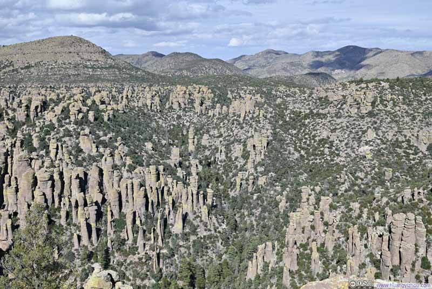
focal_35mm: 39
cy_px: 144
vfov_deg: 34.2
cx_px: 216
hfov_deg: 49.5
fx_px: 468
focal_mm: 39
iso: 100
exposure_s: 1/2000
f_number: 4.5
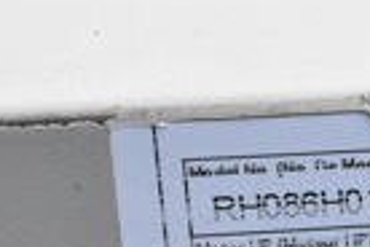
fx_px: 1975
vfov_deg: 7.1
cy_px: 295
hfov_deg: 9.8
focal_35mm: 192
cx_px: 775
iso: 6400
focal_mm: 29
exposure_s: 1/640
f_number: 13
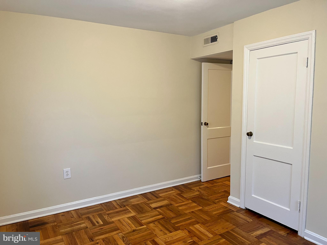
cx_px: 164
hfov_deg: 67.3
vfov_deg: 53.1
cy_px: 122
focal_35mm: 26
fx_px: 246
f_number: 1.6
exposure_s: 1/60
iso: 80
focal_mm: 5.1
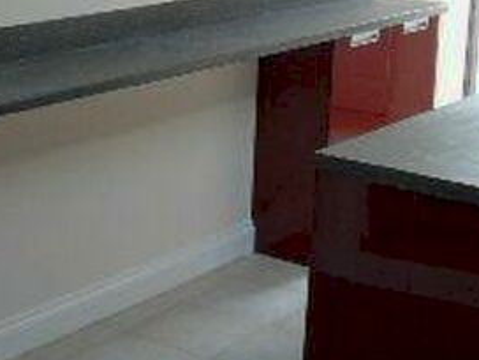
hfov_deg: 21.8
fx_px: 1245
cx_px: 241
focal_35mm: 90
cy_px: 63
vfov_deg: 16.3
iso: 100
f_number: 2.8
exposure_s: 1/90
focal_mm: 6.2
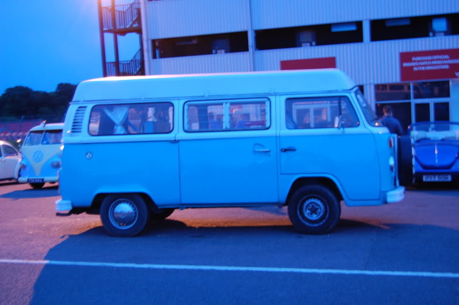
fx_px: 611
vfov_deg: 28.0
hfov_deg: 41.2
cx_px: 230
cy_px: 152
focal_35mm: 48
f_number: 4.5
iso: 800
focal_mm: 32
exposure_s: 1/4
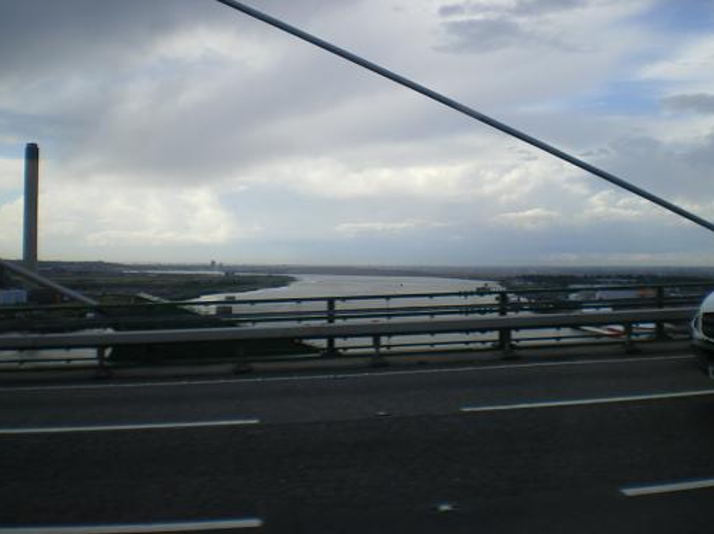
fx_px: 825
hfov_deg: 46.8
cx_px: 368
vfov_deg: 35.9
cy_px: 258
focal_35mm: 40
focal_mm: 6.3
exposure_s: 1/320
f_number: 4.6
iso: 64
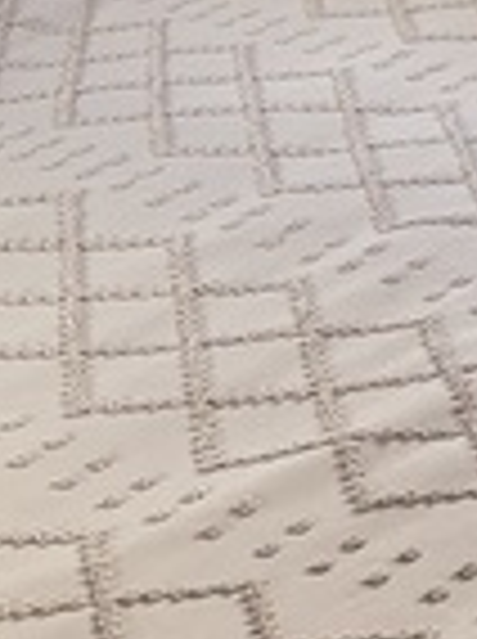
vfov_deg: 12.9
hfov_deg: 10.5
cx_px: 261
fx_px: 2598
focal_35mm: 141
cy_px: -464
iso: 125
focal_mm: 5.96
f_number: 1.6
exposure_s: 1/110
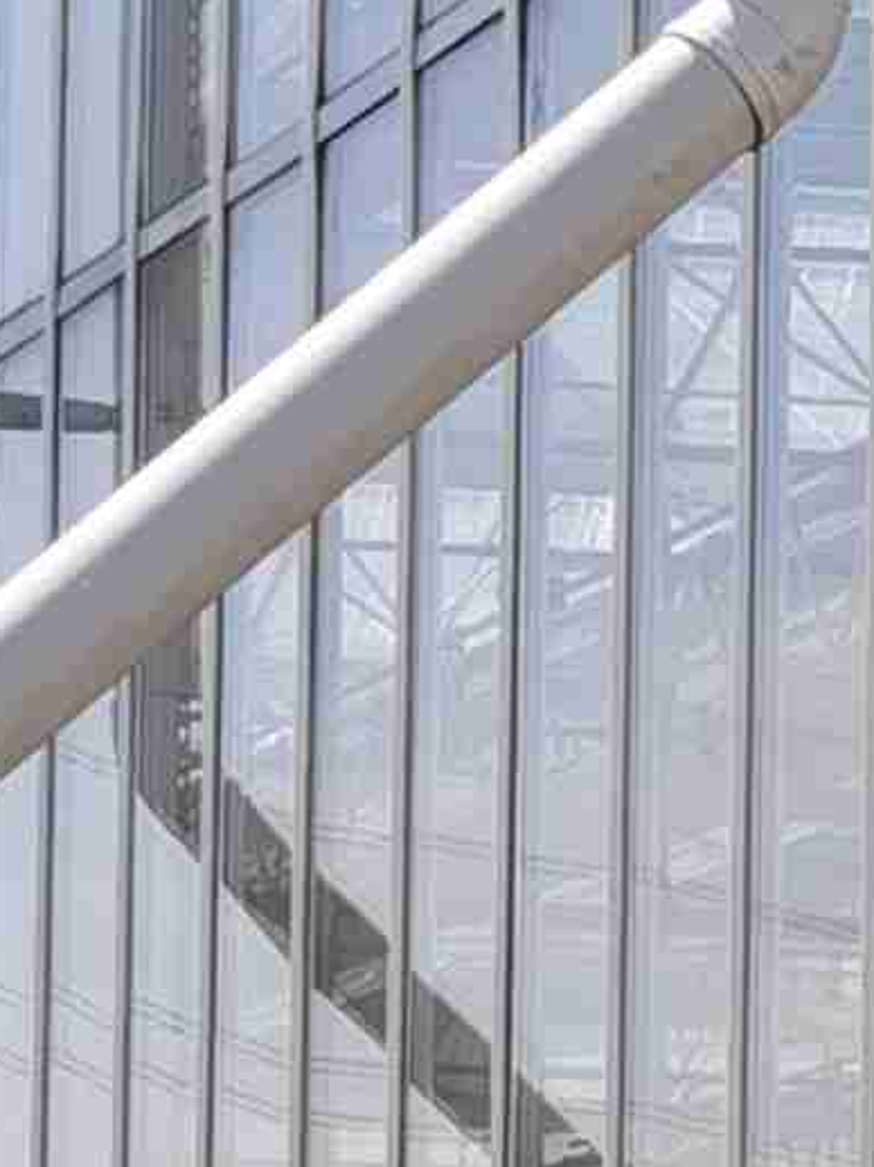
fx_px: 9737
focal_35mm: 289
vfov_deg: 6.9
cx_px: 978
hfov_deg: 5.1
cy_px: 791
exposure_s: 1/3610
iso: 50
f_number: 1.6
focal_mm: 5.56
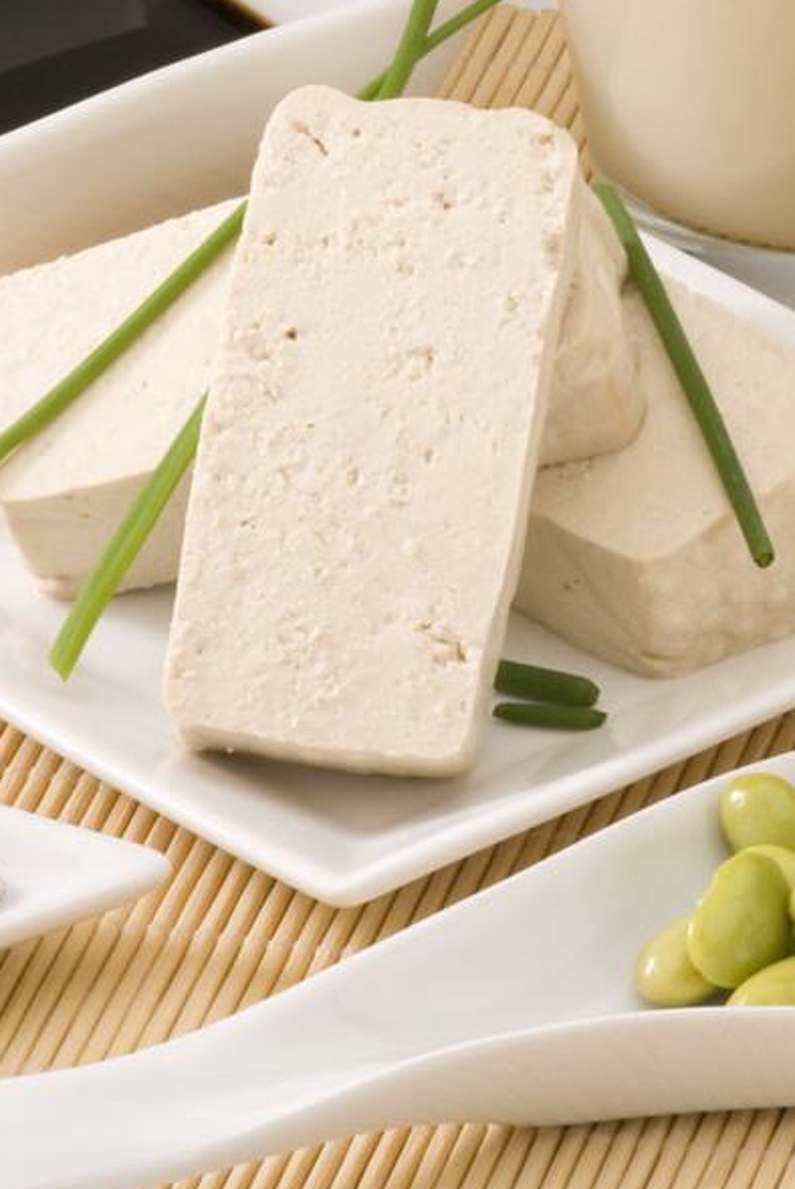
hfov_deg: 4.3
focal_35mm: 321
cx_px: 673
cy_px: 85
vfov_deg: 6.4
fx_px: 10608
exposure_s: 1/60
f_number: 32
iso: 100
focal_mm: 105
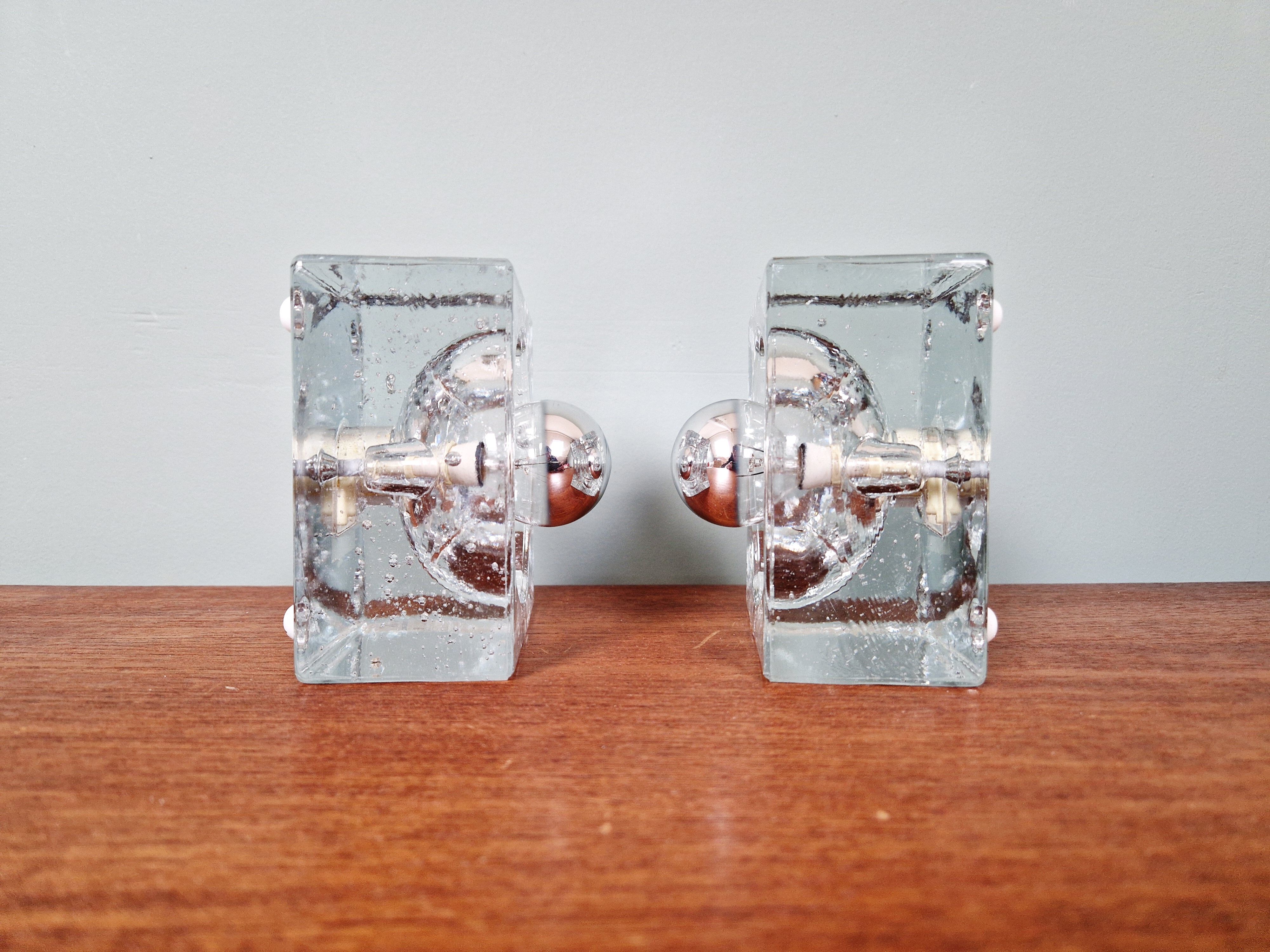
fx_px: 844
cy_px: 476
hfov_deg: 73.9
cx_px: 635
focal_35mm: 23
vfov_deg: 58.9
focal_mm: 5.4
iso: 200
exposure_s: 1/50
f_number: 1.8
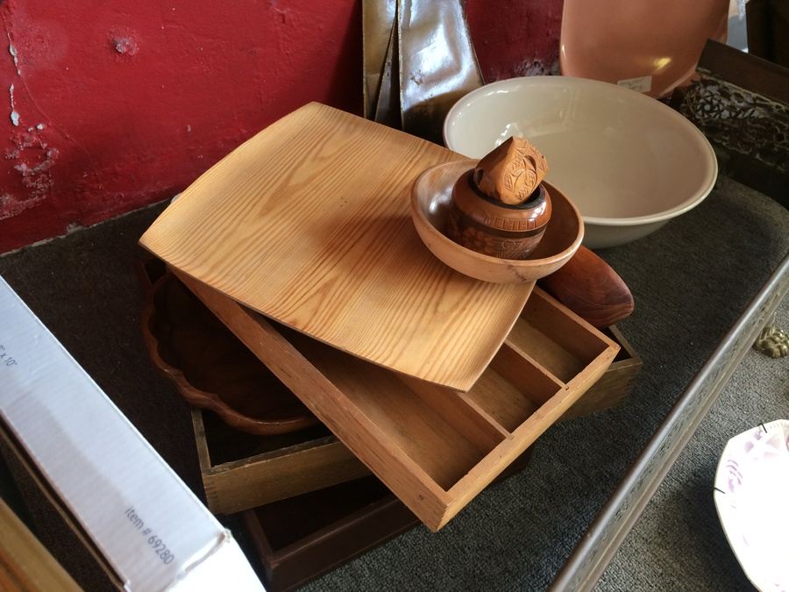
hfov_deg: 60.0
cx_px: 394
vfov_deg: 46.8
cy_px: 296
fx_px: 684
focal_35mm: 30
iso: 80
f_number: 2.2
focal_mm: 4.12
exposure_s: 1/30
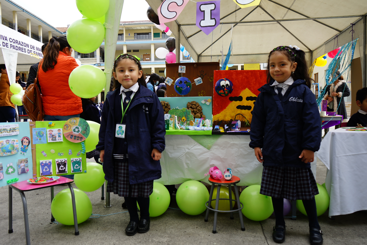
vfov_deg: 46.4
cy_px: 122
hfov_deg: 65.5
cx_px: 184
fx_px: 285
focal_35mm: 28
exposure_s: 1/60
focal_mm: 28
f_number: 6.3
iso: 100
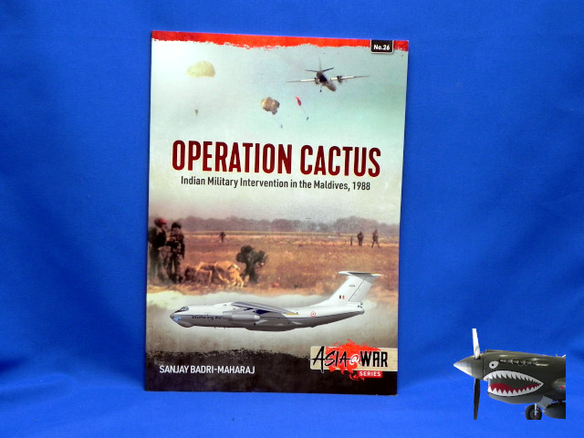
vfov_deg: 31.5
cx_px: 292
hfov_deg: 41.2
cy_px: 219
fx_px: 776
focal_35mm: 46
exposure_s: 1/99.4
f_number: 3.2
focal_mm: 8.2
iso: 160
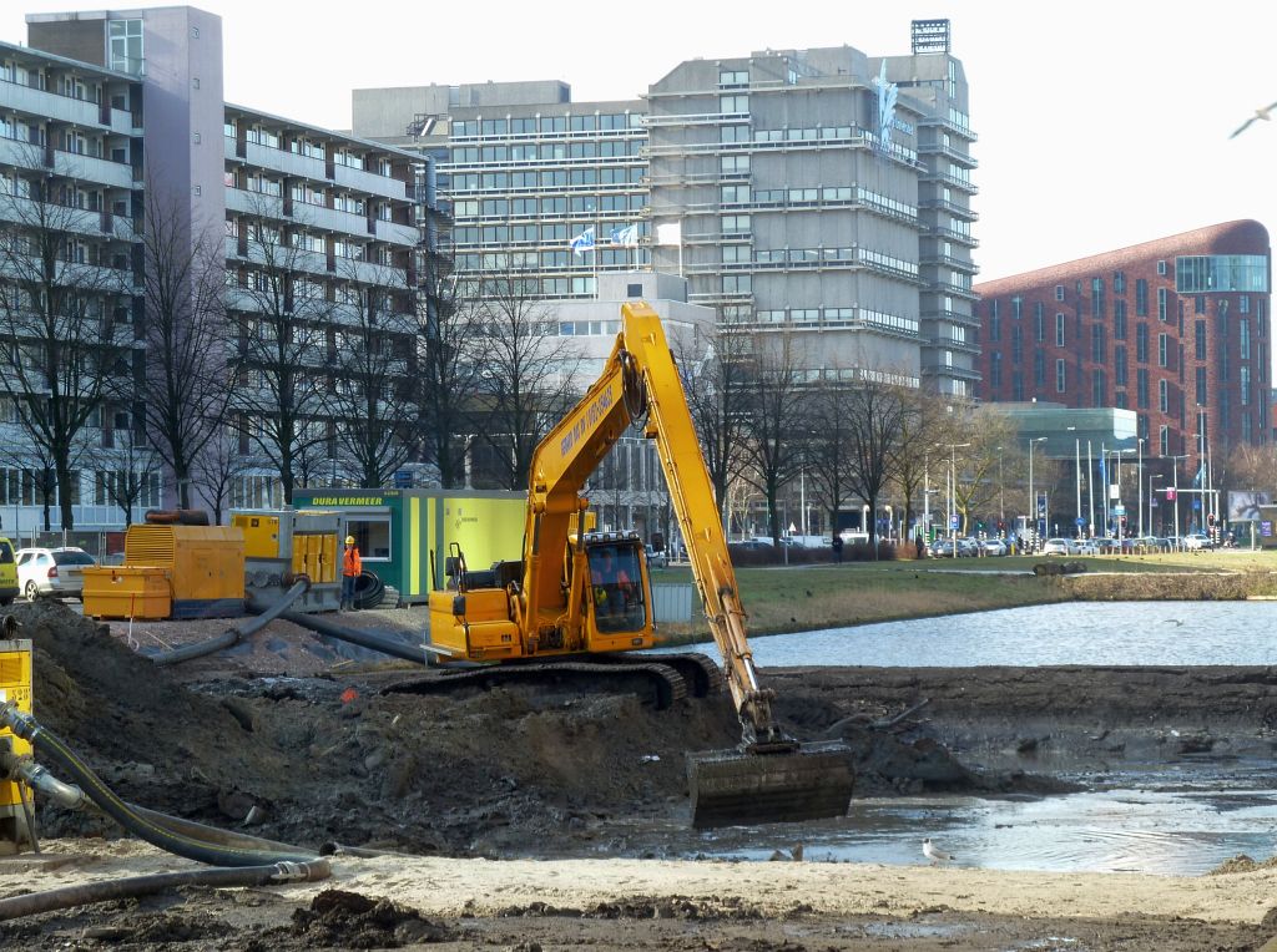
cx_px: 638
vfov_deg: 14.2
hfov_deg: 18.9
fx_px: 3829
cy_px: 476
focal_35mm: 104
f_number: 4.3
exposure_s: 1/80
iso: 80
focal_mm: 17
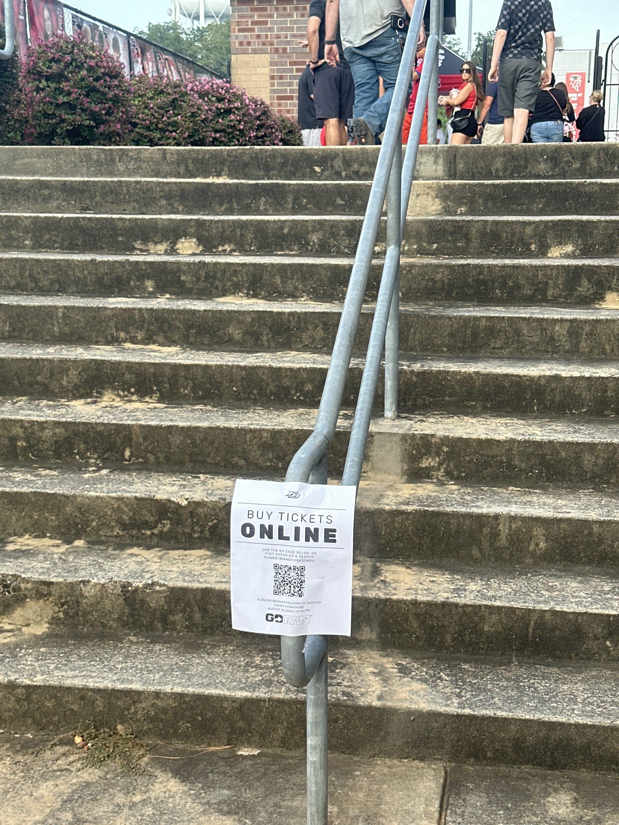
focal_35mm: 48
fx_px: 1144
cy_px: 412
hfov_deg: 30.3
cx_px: 310
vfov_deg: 39.7
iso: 64
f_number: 1.78
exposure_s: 1/714
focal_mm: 6.86
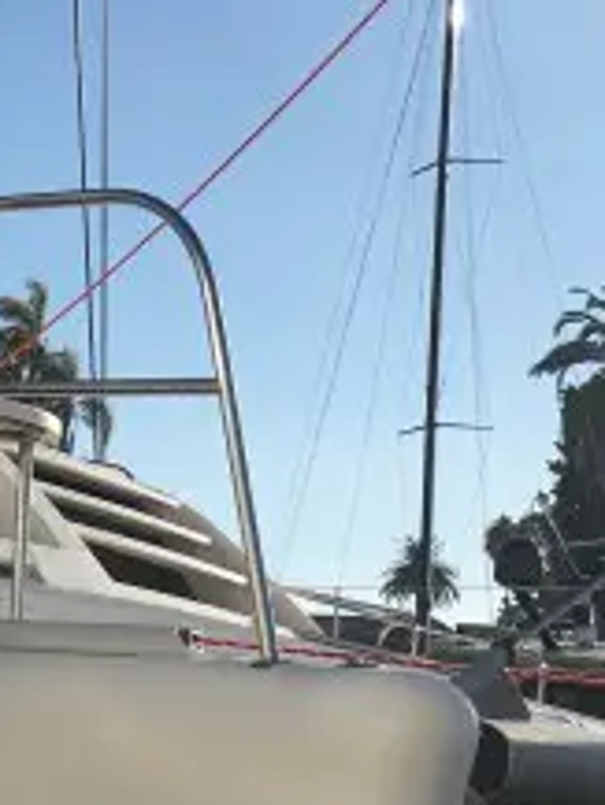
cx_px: 33
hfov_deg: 13.7
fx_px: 2491
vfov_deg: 18.1
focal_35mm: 107
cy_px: 119
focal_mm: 4.15
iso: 25
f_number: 2.2
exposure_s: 1/2959
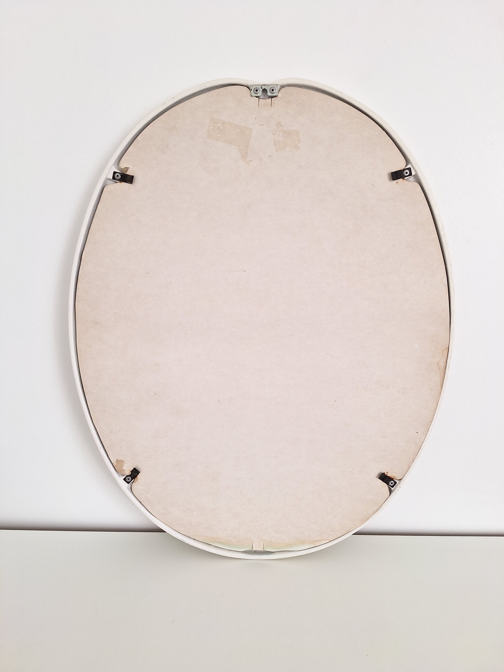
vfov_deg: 73.9
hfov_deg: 58.9
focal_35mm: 23
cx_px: 252
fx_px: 446
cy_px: 336
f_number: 1.8
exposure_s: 1/100
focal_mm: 5.54
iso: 50
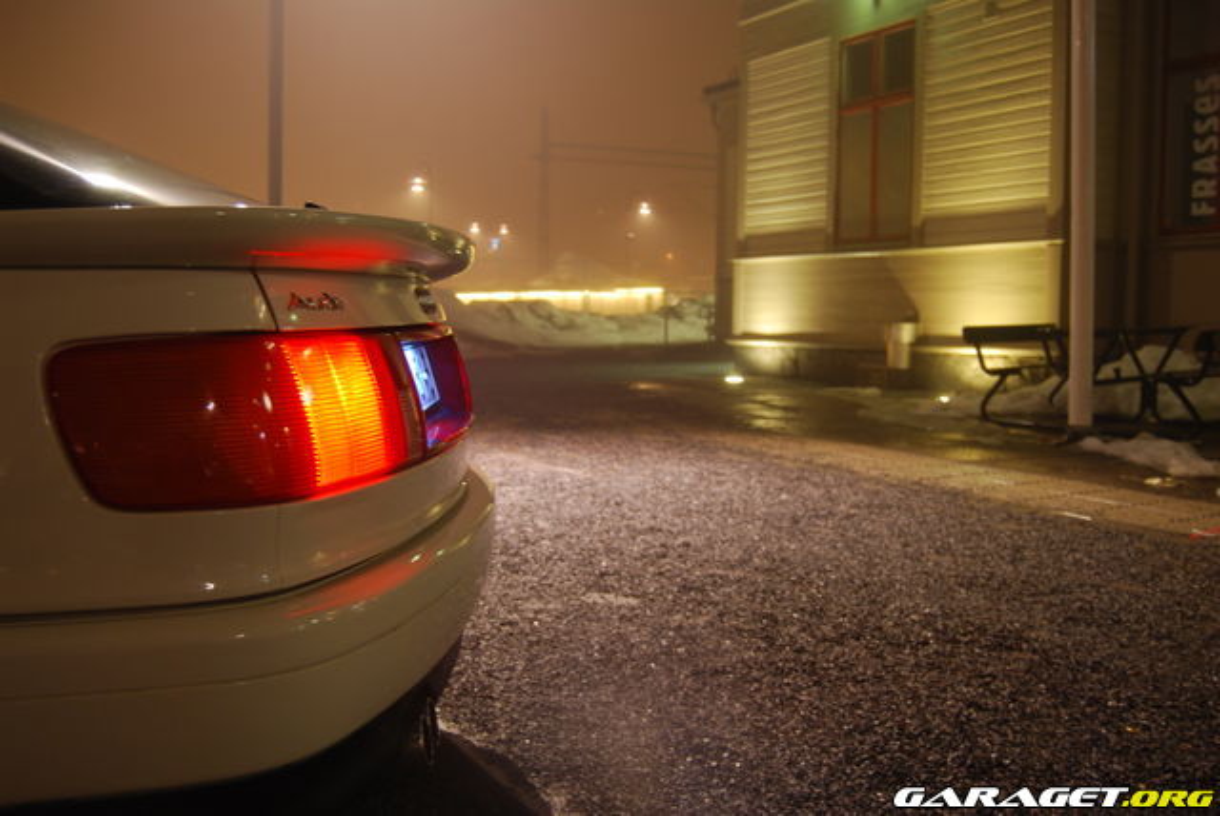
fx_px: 1221
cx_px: 610
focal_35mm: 36
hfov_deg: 53.1
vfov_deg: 36.9
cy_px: 408
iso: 400
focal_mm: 24
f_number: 4
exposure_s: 1/5
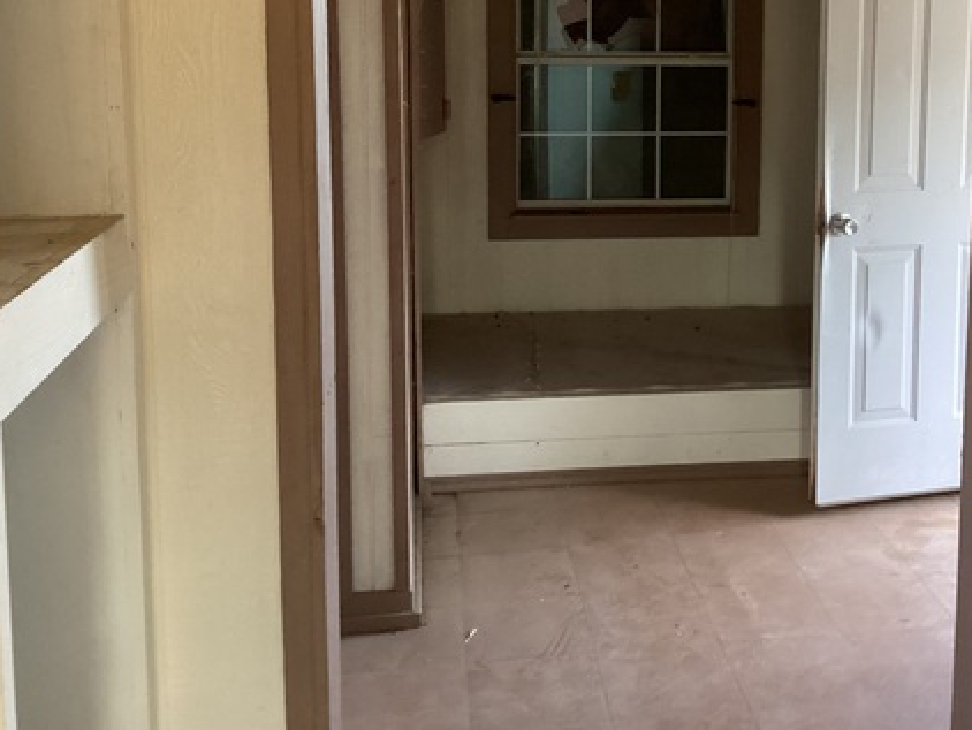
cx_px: 638
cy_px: 180
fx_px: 1320
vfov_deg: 30.4
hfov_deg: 40.0
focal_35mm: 47
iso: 400
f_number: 2.4
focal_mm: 3.3
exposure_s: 1/60
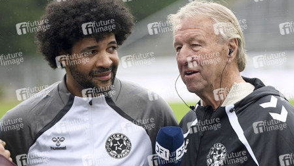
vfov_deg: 5.8
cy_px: 76
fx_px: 1646
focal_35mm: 211
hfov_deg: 10.2
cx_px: 147
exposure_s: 1/1600
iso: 1250
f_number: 4.5
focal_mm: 200
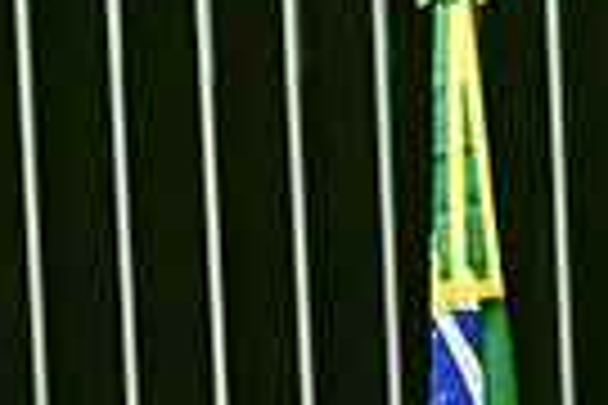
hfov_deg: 5.3
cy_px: 1224
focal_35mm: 381
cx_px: 1302
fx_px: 6434
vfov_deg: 3.5
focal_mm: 40
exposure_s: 1/160
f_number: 3.2
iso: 5000
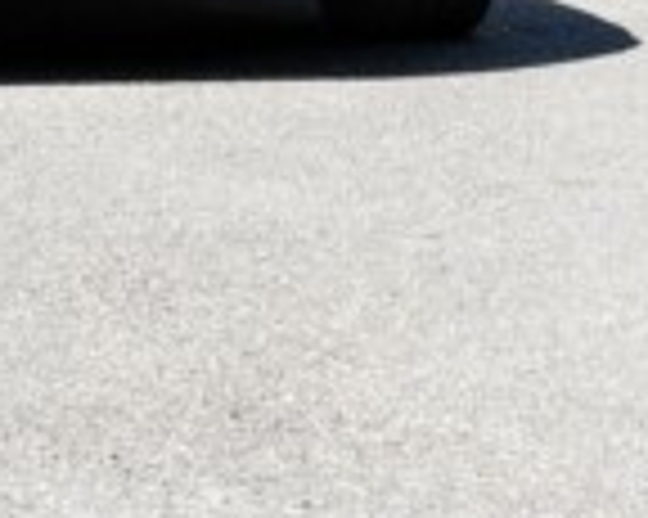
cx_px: 540
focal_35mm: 215
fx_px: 4121
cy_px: -502
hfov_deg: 9.0
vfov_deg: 7.0
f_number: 5.6
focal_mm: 31.5
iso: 320
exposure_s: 1/600
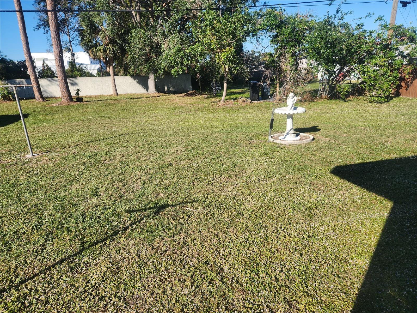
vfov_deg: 58.9
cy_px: 156
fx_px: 277
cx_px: 208
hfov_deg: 73.9
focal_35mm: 23
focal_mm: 5.4
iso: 20
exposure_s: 1/1087
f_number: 1.8
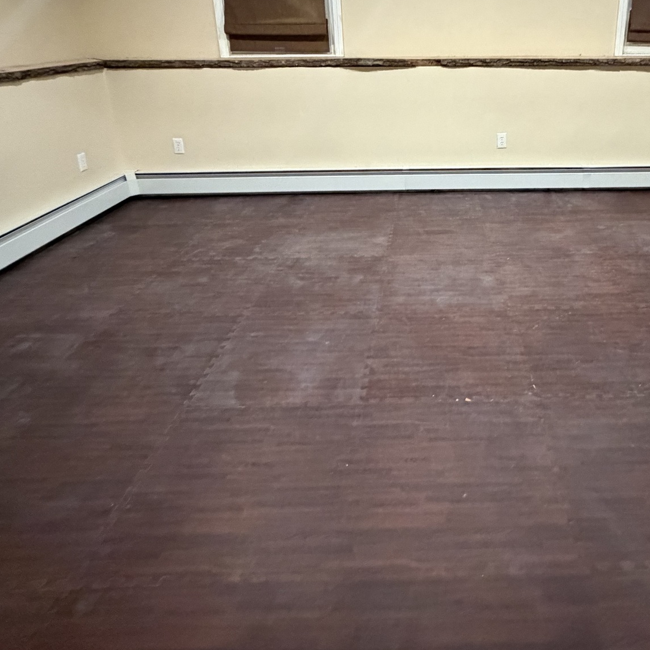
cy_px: 194
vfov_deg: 60.7
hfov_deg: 61.0
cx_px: 446
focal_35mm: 25
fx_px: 531
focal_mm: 2.22
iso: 1000
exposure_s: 1/60
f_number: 2.2
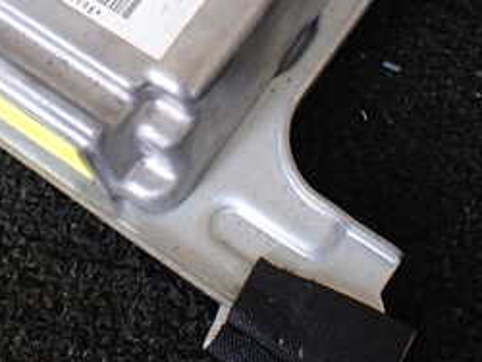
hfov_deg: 26.9
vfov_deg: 20.1
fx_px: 1004
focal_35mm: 72
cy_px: 33
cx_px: 172
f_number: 2.3
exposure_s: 1/125
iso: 250
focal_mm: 5.4
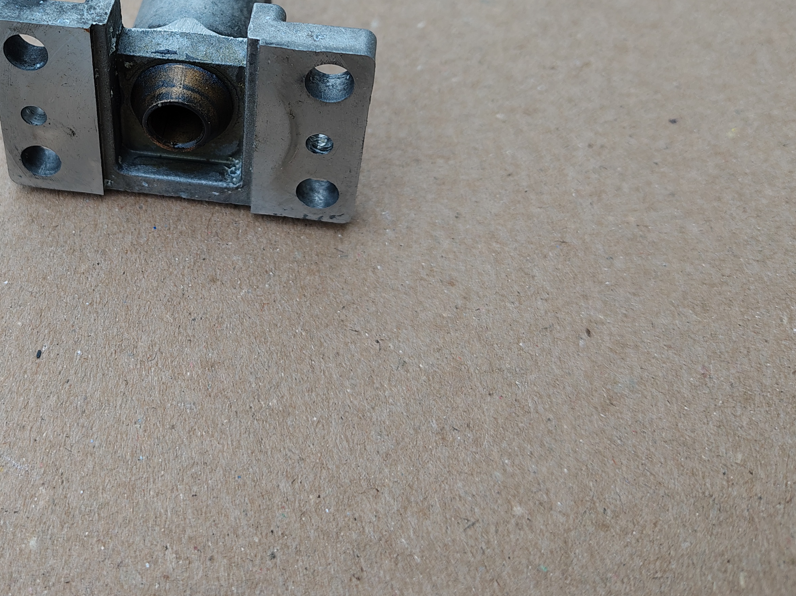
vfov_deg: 33.3
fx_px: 966
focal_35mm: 42
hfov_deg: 42.8
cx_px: 162
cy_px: 118
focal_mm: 5.56
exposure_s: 1/100
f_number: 1.8
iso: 112
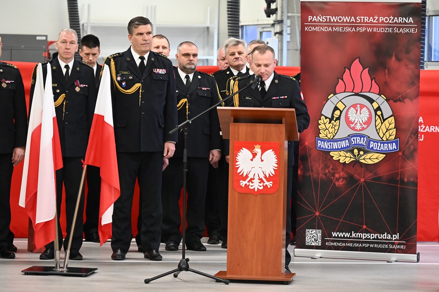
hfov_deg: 10.3
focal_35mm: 200
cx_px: 220
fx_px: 2437
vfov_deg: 6.9
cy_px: 146
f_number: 6.3
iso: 6400
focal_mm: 200
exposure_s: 1/125
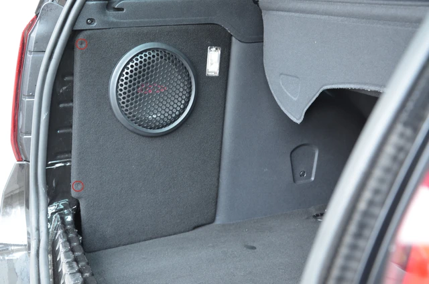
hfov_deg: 39.0
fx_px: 607
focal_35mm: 51
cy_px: 142
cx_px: 214
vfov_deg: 26.4
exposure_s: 1/1.6
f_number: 4.2
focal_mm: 34
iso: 400
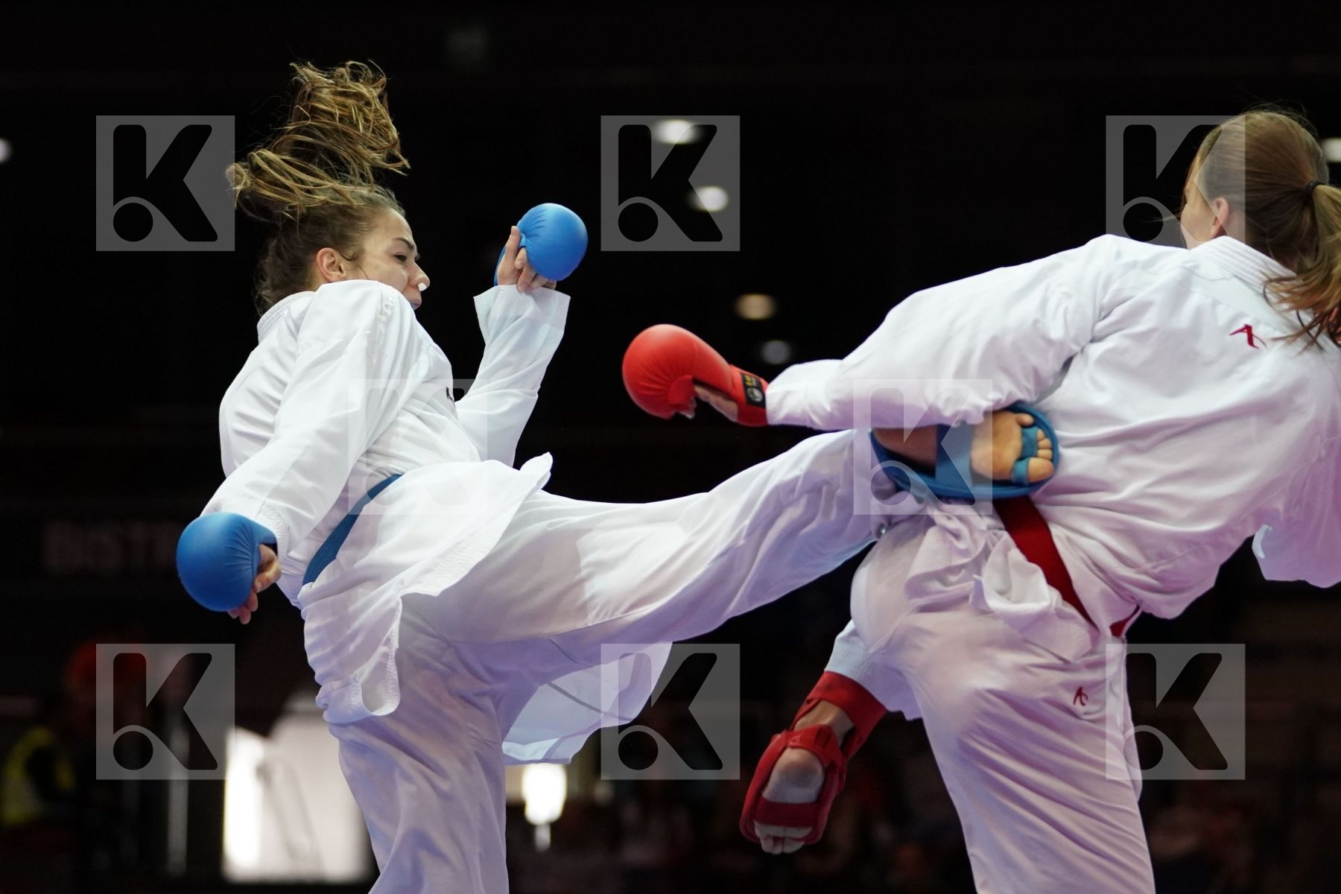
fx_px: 6071
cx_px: 670
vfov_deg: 8.4
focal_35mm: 163
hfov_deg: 12.6
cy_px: 447
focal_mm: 109
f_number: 2.8
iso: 3200
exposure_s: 1/1000
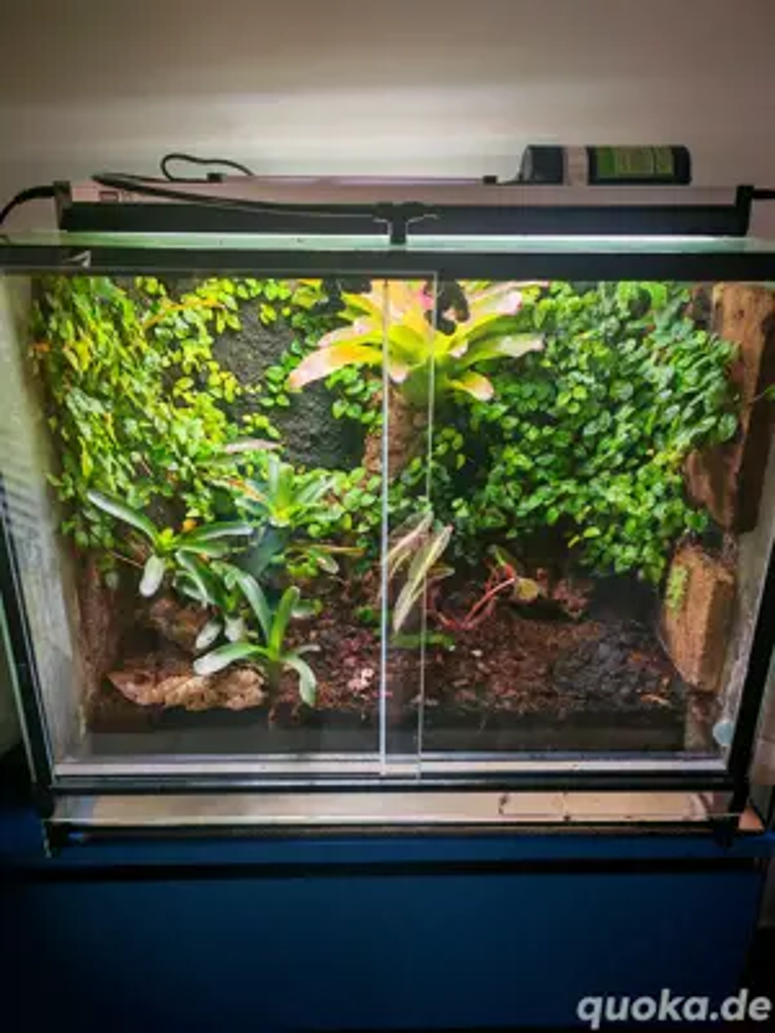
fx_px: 776
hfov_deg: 53.1
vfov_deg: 67.3
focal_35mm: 26
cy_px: 516
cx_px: 388
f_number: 1.6
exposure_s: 1/120
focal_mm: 5.4
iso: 100
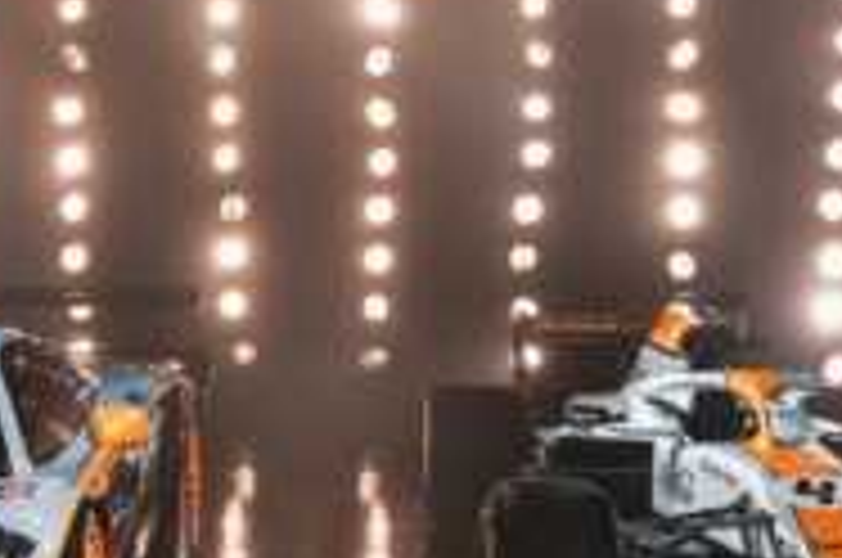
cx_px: 342
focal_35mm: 81
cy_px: 518
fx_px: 1891
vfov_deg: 16.5
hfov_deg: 25.1
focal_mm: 24
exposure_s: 1/200
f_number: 5
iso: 100
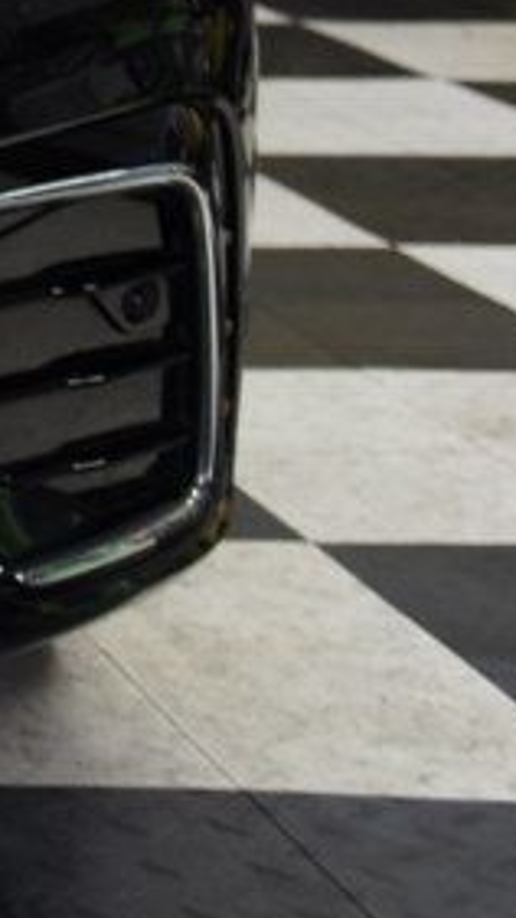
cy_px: -60
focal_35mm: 126
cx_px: -1003
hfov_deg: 8.2
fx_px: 3066
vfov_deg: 16.6
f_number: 4
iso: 400
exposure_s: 1/40
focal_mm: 22
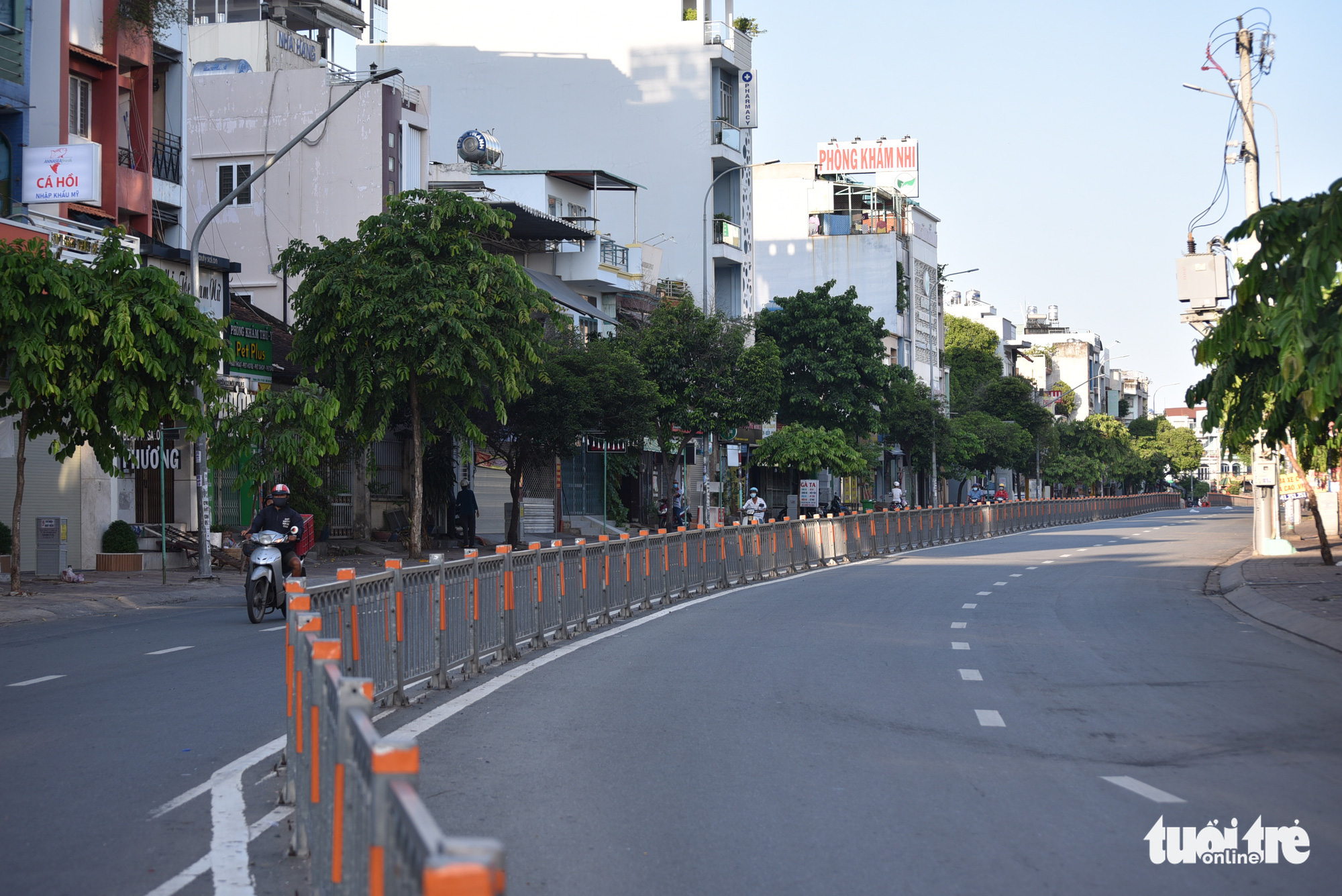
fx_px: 2610
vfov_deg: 19.5
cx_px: 671
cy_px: 448
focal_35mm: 70
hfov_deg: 28.8
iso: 100
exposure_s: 1/250
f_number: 4.5
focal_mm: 70
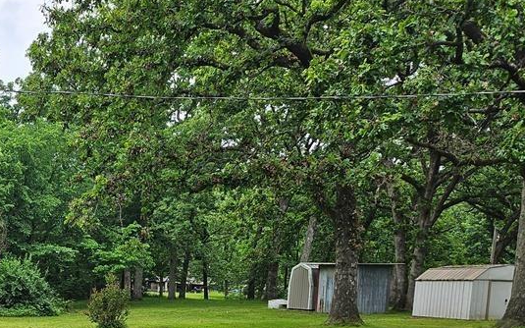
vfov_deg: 20.0
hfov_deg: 32.5
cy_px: 437
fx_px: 844
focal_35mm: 59
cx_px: 36
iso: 50
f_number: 1.8
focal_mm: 5
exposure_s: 1/1173
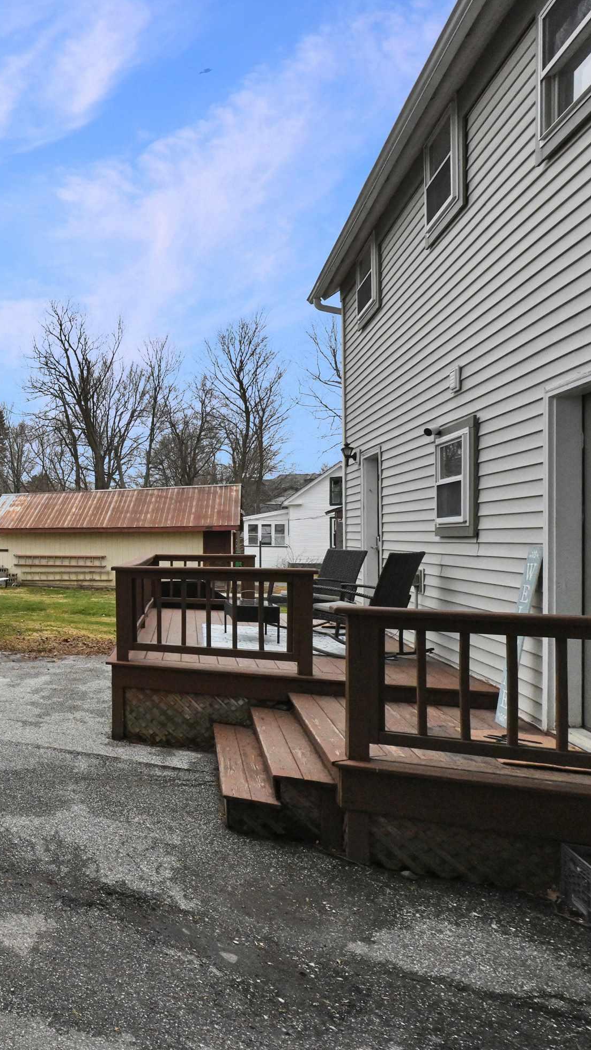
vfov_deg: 78.7
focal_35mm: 23
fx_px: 641
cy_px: 504
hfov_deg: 33.6
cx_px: -202
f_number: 14
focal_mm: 14
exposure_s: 1/400
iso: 2000
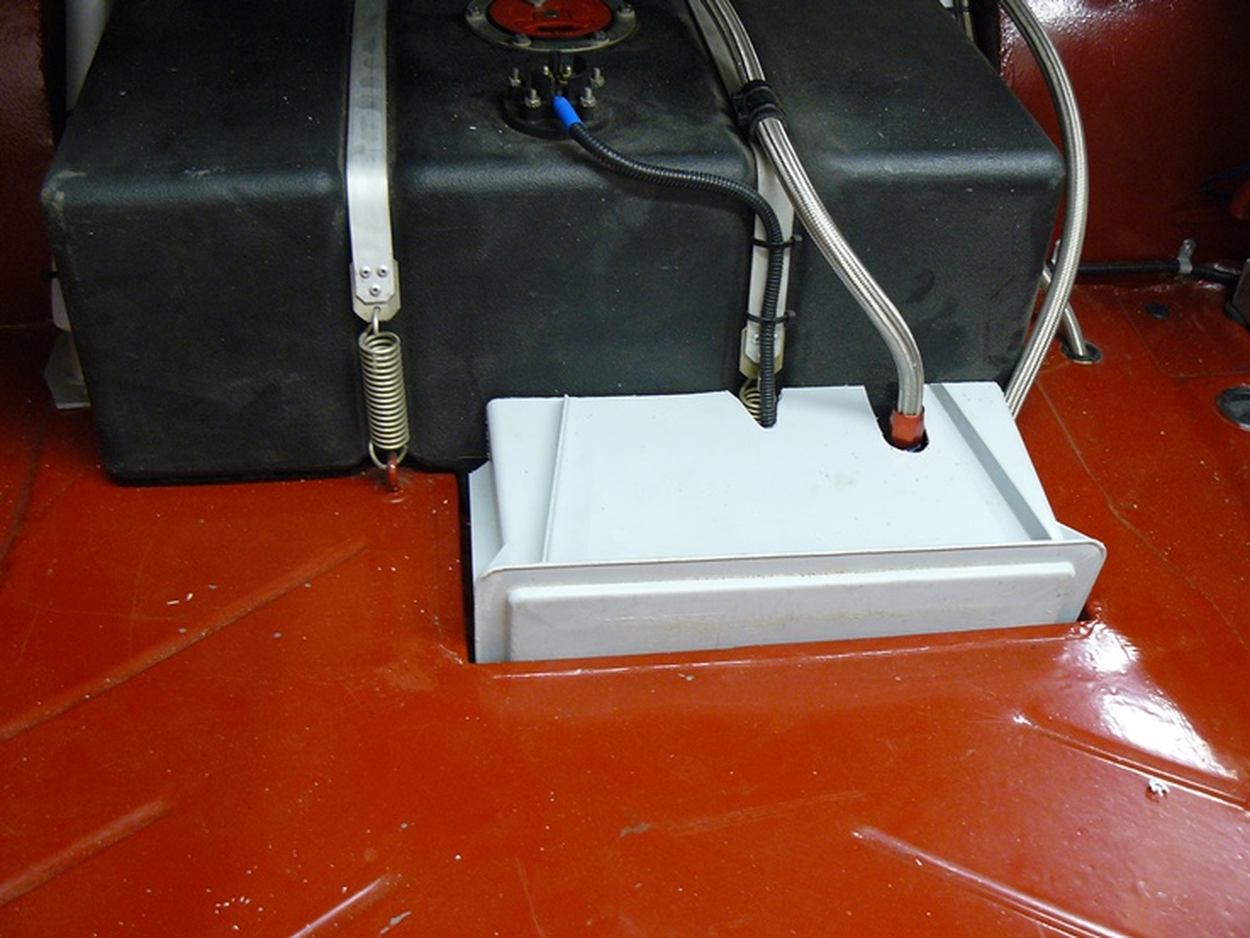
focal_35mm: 36
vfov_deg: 39.7
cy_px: 469
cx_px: 625
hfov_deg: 51.3
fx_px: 1300
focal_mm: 6
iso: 200
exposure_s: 1/6
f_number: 2.8
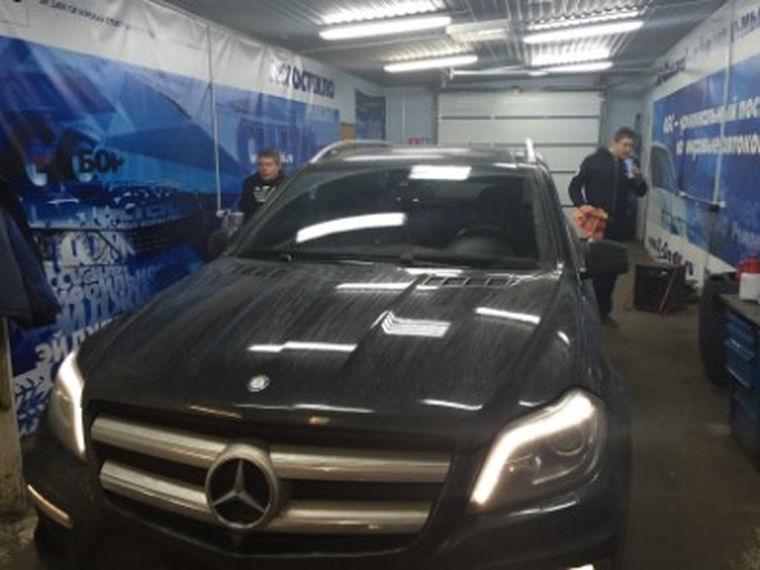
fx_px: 637
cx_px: 380
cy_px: 285
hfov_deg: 61.7
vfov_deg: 48.2
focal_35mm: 29
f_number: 2.2
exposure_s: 1/33
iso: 125
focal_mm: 4.15
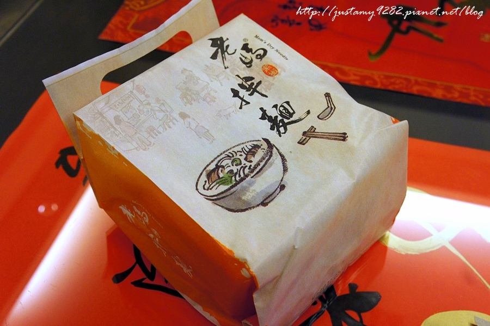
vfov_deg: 30.8
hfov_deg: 45.0
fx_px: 592
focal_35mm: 44
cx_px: 245
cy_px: 163
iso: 1600
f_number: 7.1
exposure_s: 1/25
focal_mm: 29
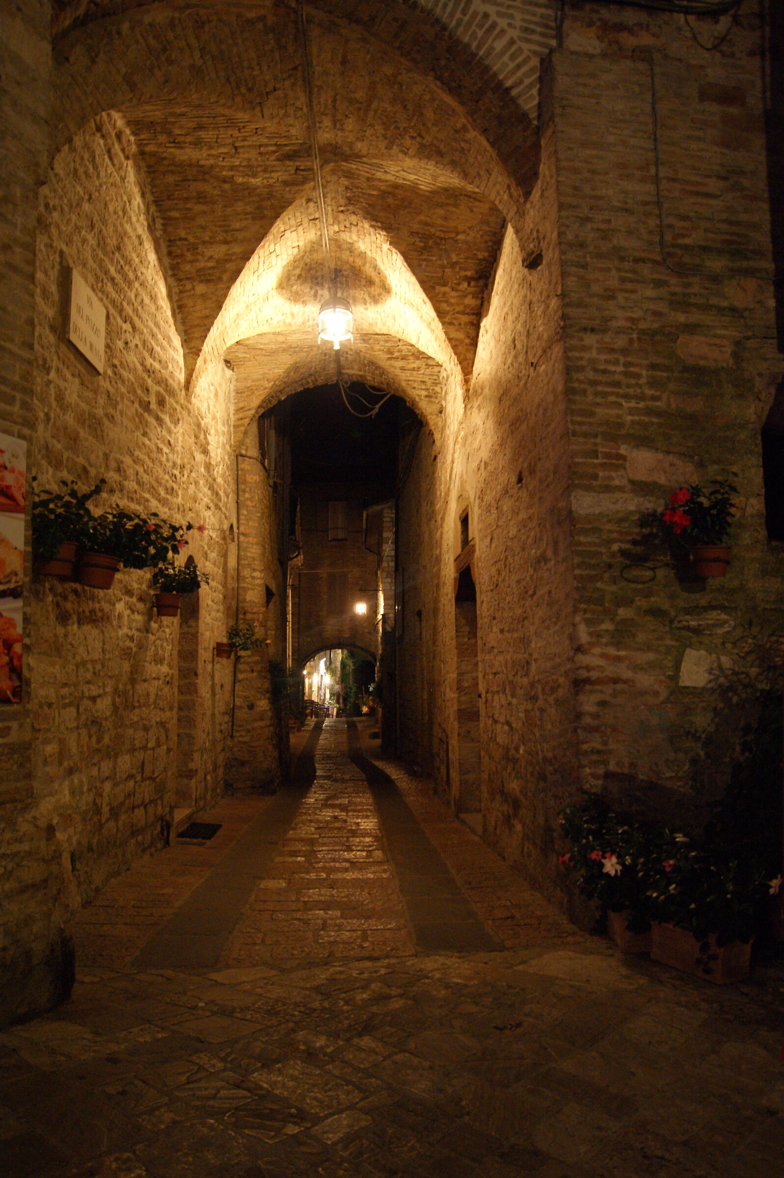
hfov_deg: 43.6
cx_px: 392
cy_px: 589
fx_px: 981
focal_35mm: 30
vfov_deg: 62.0
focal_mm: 20
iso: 800
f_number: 3.5
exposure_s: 1/6
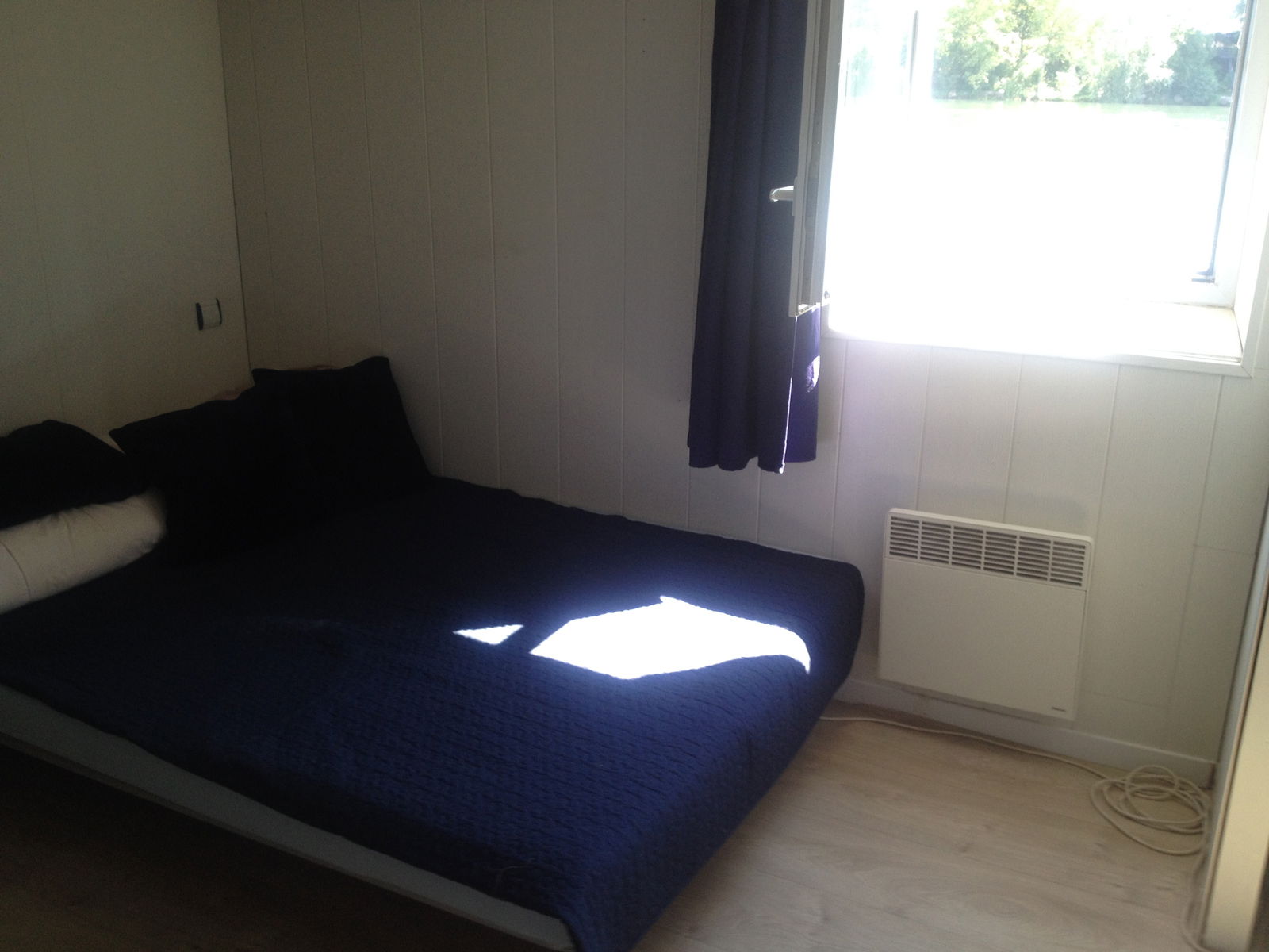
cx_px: 634
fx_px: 1283
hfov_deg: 52.6
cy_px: 476
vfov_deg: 40.7
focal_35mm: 35
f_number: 2.4
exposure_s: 1/60
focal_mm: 4.28
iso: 64
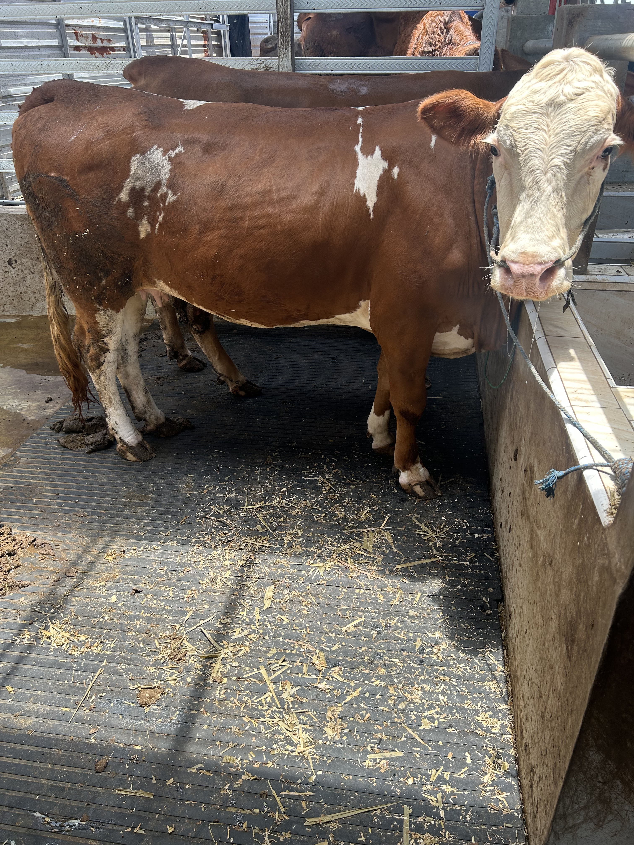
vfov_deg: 67.3
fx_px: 635
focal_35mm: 26
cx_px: 317
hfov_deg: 53.1
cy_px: 422
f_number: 1.5
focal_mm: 5.7
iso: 50
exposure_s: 1/578
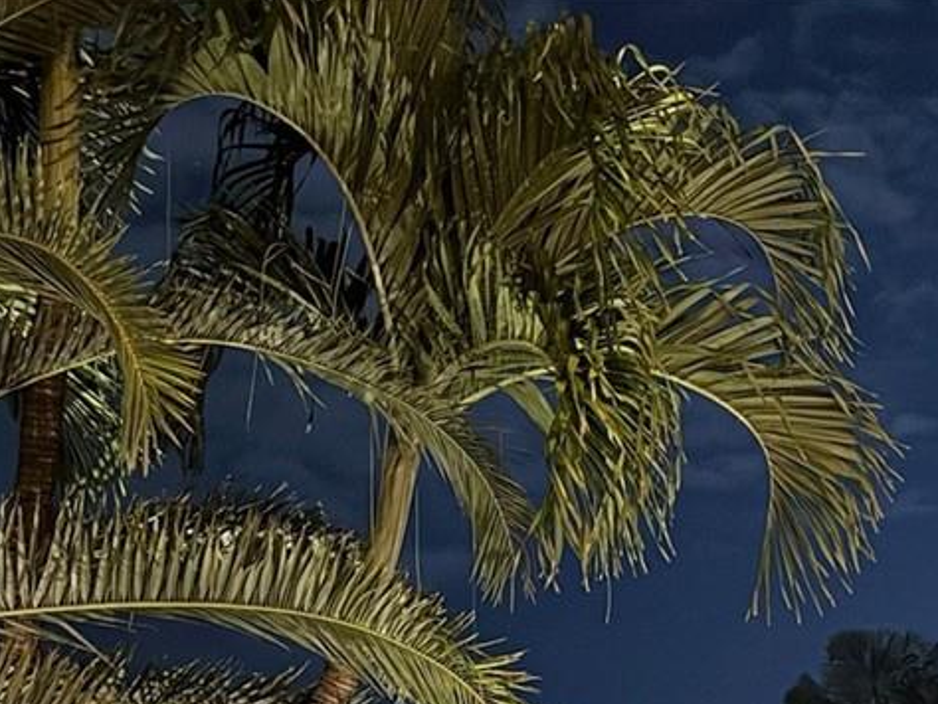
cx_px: 716
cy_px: 1177
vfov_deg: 16.0
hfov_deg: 23.8
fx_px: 2196
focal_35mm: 81
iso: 1600
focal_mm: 6.76
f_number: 1.78
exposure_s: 1/15
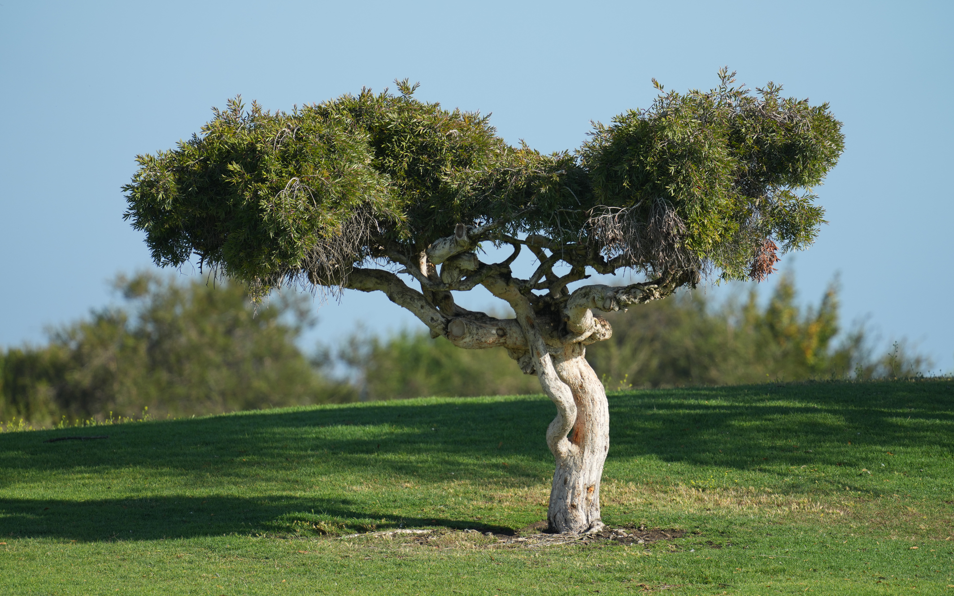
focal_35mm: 621
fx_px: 16144
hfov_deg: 3.4
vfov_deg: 2.1
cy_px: 296
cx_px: 482
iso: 250
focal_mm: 600
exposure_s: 1/640
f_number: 5.6
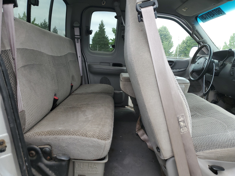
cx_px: 118
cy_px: 88
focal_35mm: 26
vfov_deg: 53.1
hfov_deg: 67.3
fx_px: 177
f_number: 1.5
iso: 50
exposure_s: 1/385
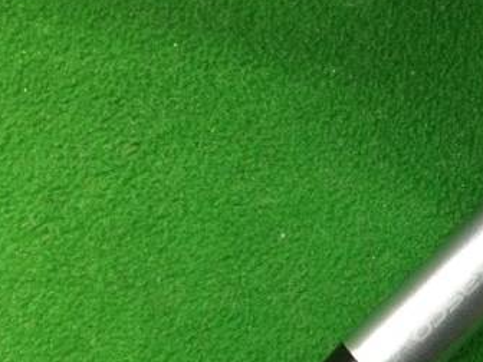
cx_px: 404
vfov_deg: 24.7
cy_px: 236
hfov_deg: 31.6
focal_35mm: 59
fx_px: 823
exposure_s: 1/30
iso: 160
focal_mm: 3.3
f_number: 2.4
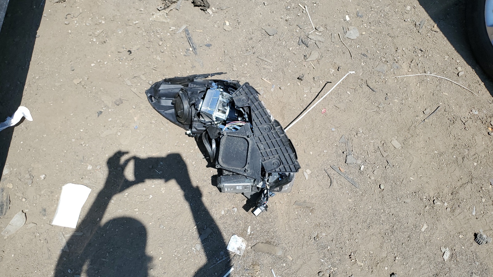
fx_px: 379
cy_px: 171
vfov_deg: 39.9
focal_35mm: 29
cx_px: 242
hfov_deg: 66.1
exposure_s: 1/2500
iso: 50
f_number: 1.5
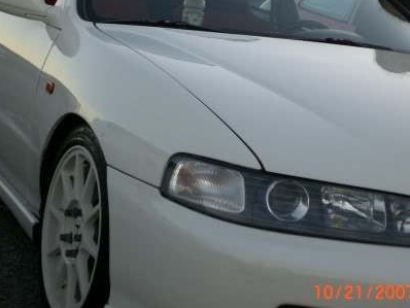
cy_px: 96
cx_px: 187
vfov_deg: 17.9
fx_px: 972
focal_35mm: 82
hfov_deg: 23.8
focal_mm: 8.44
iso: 100
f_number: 3.6
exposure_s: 1/250
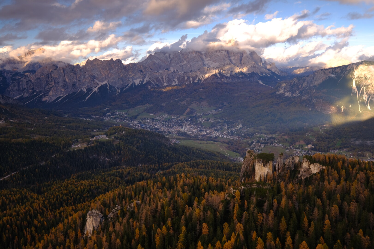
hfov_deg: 60.3
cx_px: 187
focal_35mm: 31
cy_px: 124
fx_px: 322
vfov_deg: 42.3
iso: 80
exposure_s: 1/4
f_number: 10
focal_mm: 20.9
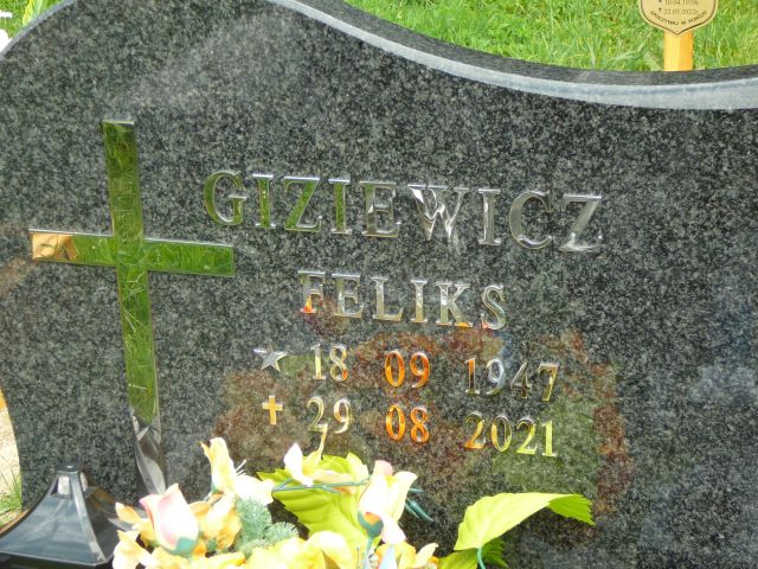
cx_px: 379
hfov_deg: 27.4
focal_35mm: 71
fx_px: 1555
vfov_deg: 20.7
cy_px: 284
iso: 80
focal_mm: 10.5
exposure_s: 1/200
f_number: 3.7
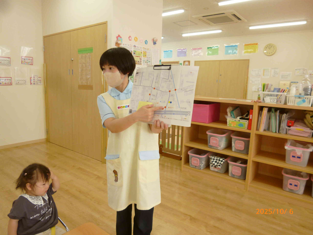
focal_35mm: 24
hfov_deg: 71.6
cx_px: 156
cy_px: 118
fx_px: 217
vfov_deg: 56.8
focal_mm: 4.3
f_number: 2.5
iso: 100
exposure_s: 1/80
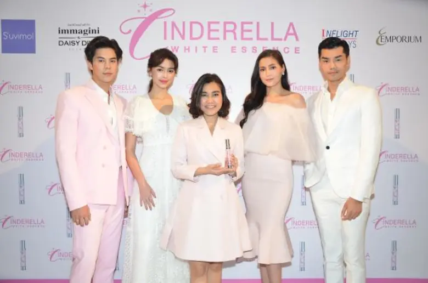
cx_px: 214
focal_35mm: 30
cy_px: 142
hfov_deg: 62.1
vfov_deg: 43.4
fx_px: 356
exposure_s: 1/200
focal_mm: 20
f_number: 4.5
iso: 640
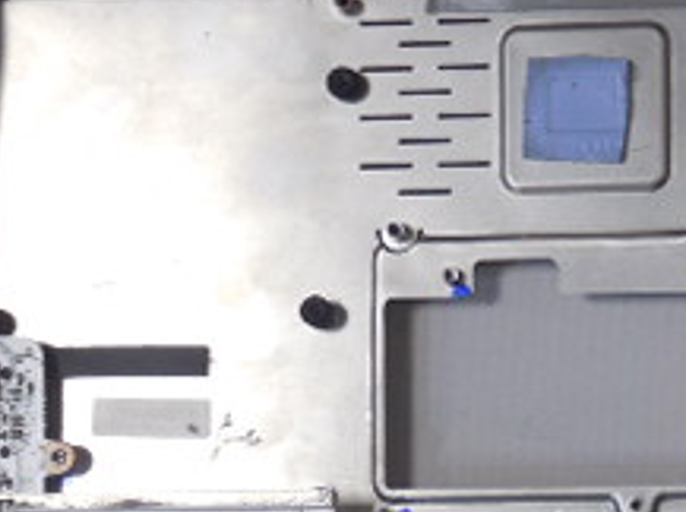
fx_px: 2572
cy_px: 436
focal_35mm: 130
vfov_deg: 11.3
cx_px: 775
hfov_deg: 14.8
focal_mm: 7.8
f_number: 4.5
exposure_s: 1/30
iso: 250
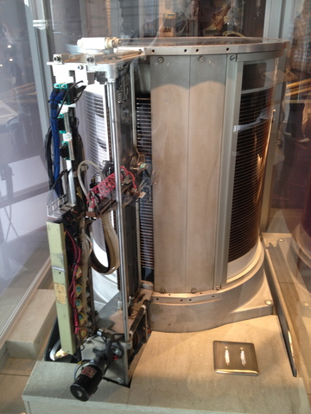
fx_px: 419
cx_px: 156
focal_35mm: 35
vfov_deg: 52.6
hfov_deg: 40.7
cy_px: 207
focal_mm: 4.28
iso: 80
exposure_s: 1/20
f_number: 2.4
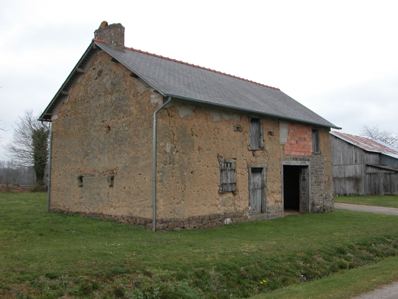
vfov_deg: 39.7
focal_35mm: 36
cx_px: 199
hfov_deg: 51.3
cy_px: 150
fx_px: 414
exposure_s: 1/91
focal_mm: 9.2
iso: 100
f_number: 4
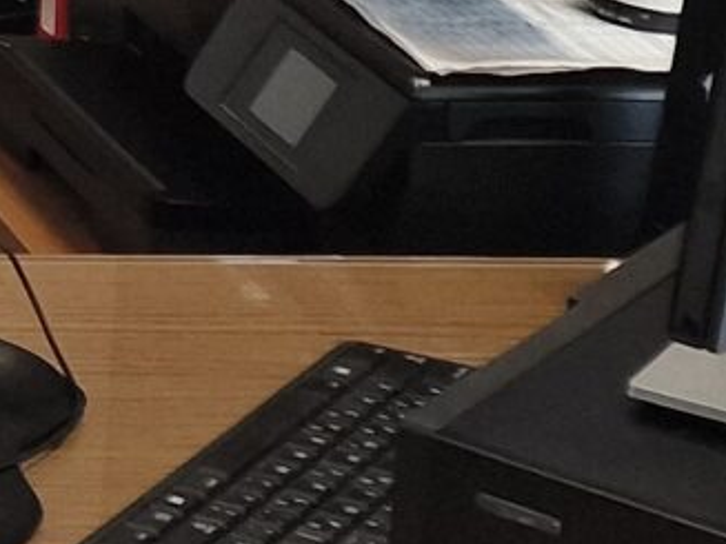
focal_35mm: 180
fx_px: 3774
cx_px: -1319
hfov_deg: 9.2
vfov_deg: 7.9
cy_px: -571
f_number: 1.8
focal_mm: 6.4
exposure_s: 1/100
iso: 100
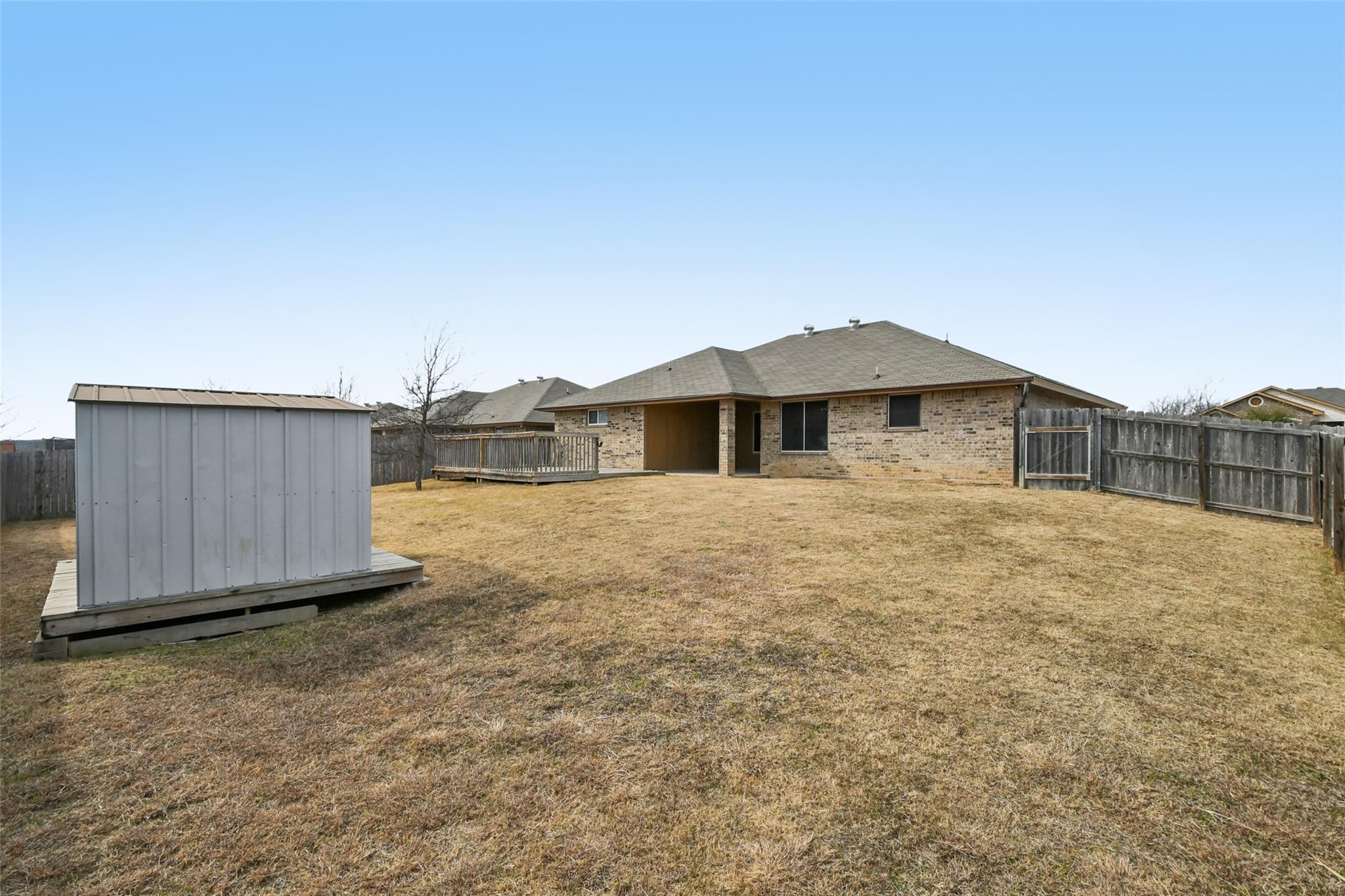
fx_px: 560
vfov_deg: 77.3
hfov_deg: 100.4
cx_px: 672
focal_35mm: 15
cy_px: 448
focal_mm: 10
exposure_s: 1/2000
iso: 400
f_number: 8
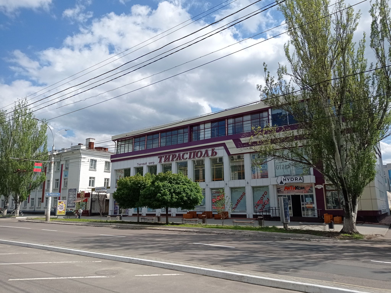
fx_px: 316
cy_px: 146
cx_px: 196
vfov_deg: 49.7
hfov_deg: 63.5
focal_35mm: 28
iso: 102
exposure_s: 1/4348
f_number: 1.79
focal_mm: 4.74
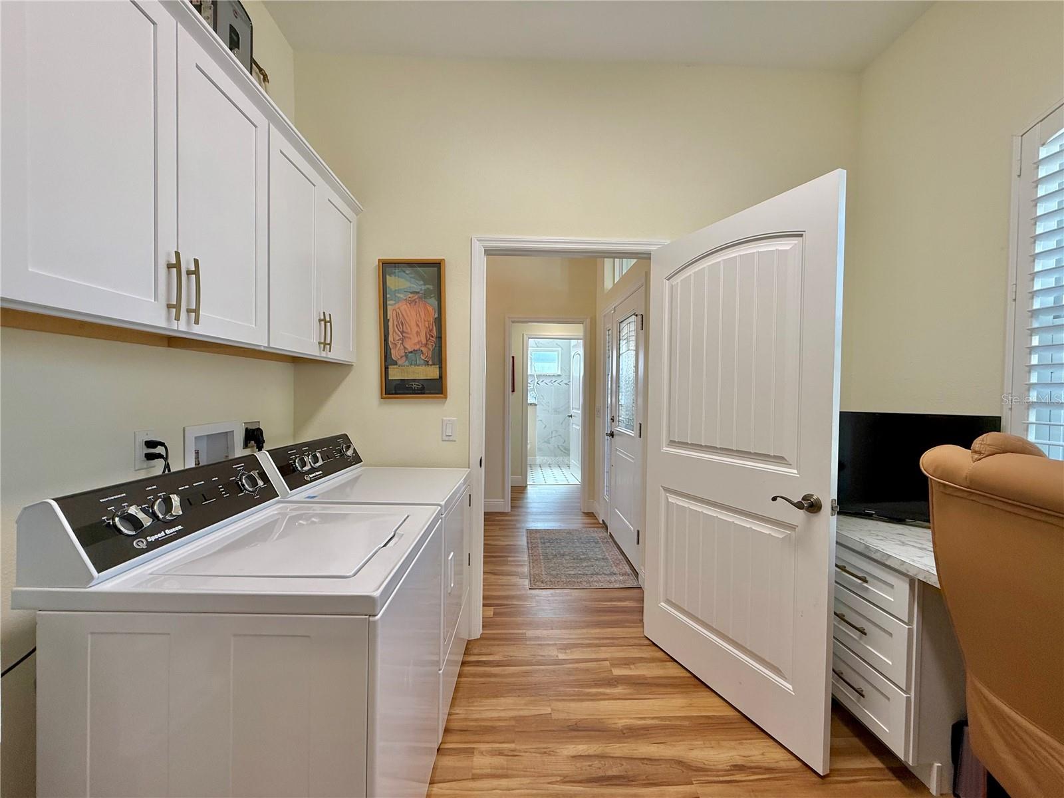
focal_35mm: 14
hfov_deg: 102.1
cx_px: 532
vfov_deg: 85.7
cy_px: 399
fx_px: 430
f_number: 2.2
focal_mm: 2.22
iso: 100
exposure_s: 1/120
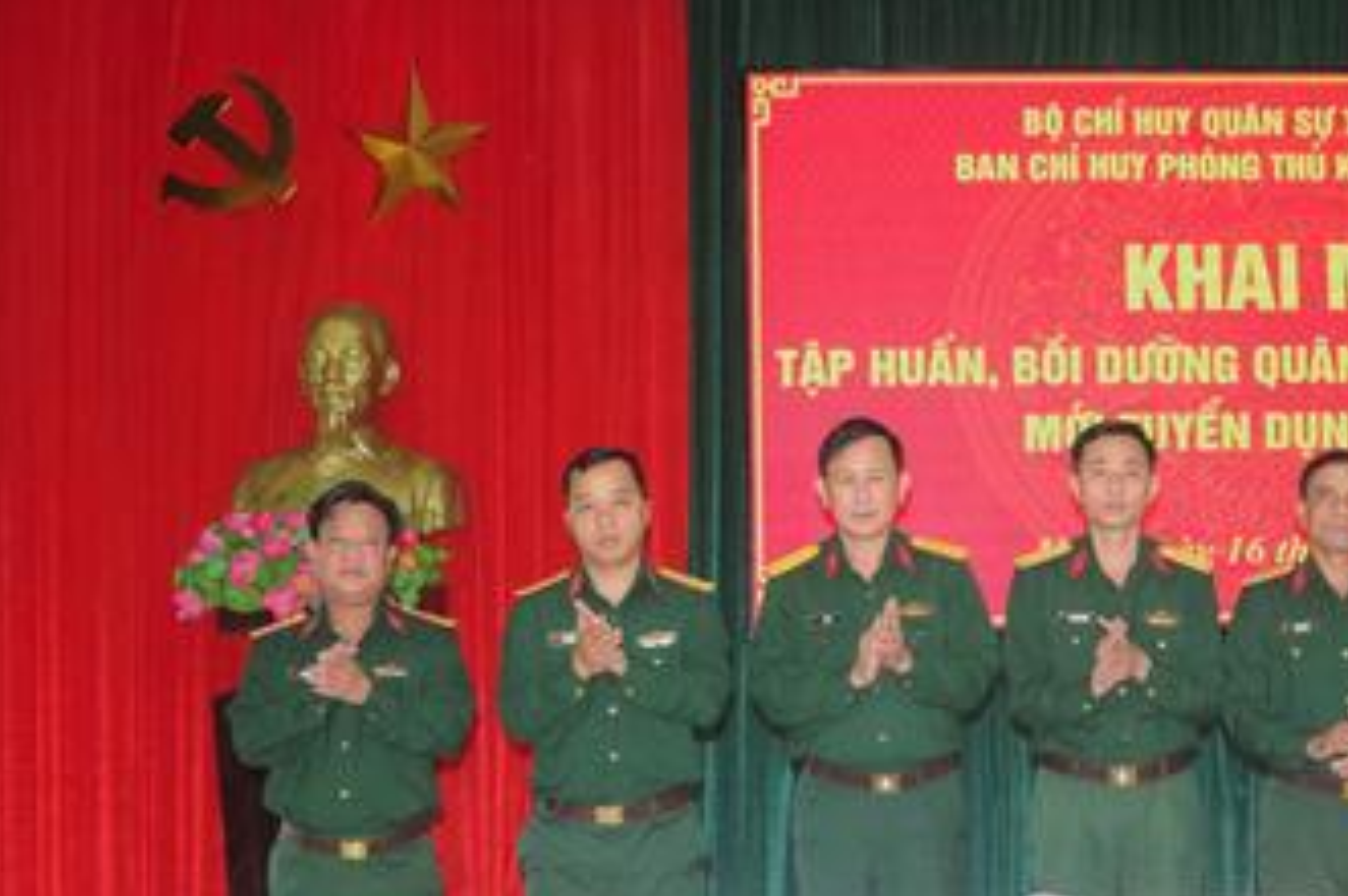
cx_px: 949
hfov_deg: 42.7
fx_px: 1683
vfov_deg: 29.5
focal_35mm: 45
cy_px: 643
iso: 3200
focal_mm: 21
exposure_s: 1/125
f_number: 8
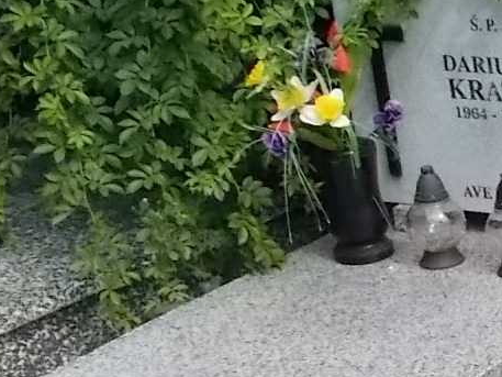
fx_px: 1320
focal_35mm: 91
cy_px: 337
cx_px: 847
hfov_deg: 18.0
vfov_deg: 16.0
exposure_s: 1/500
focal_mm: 4.6
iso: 400
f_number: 8
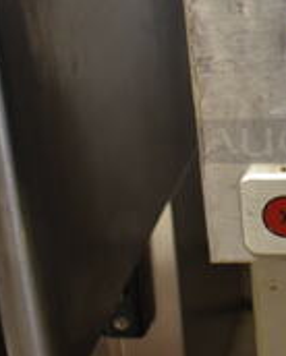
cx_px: 421
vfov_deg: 20.9
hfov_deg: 15.8
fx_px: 951
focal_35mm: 90
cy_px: 54
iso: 900
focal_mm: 18
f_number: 3.5
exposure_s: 1/30
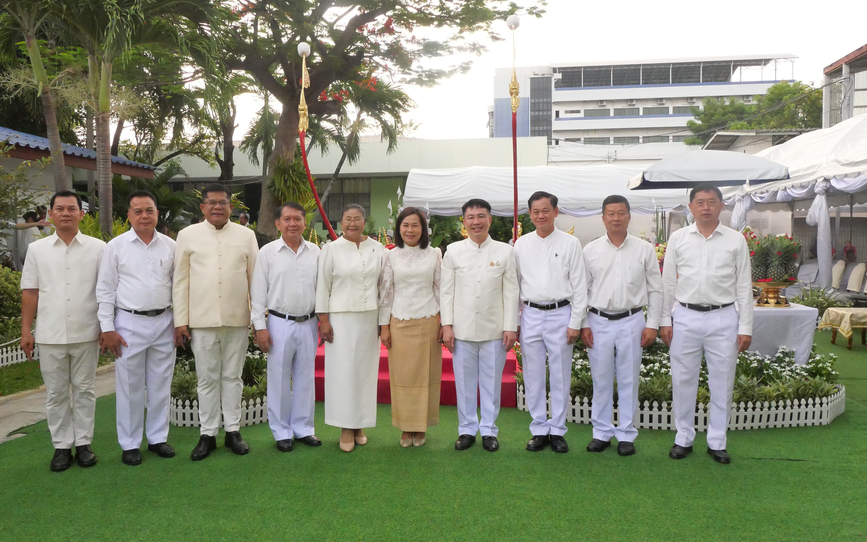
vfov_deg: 47.6
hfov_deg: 70.4
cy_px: 266
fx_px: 614
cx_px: 414
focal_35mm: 26
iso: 4000
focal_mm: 12
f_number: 7.1
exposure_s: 1/2500
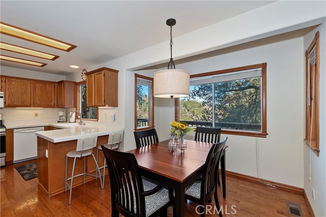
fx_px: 136
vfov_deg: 77.4
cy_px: 108
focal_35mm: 15
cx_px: 163
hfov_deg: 100.4
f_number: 8
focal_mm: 10
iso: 360
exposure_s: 1/30
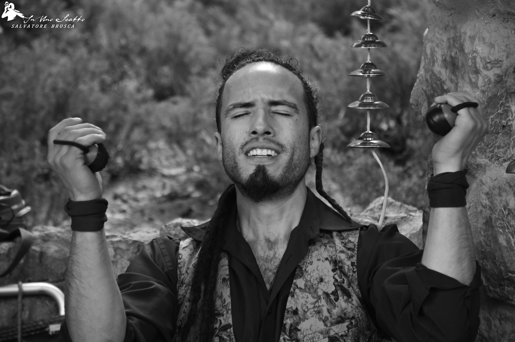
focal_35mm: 210
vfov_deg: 6.5
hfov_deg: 9.8
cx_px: 258
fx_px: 3002
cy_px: 171
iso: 800
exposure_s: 1/320
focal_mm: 140
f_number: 5.6
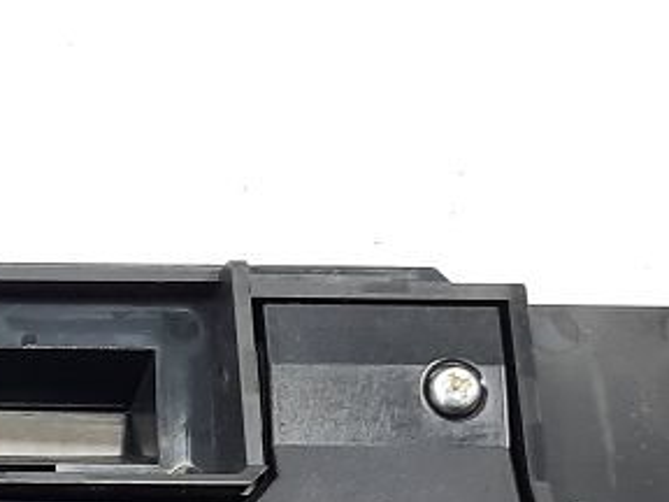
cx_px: -425
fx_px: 2010
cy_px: 646
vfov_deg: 13.7
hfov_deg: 16.6
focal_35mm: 104
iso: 80
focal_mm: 4.6
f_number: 2
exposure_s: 1/50
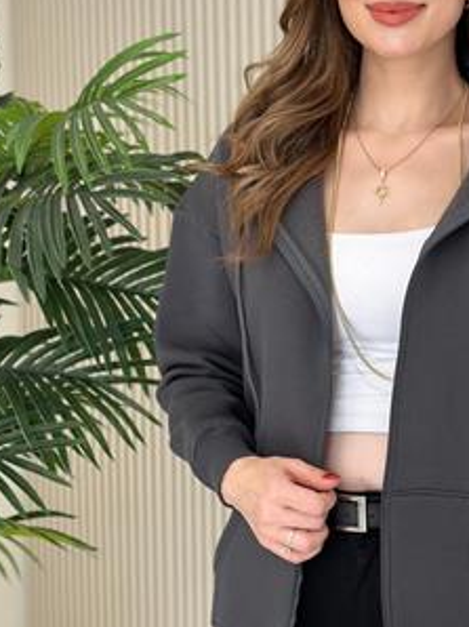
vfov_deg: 22.8
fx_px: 1556
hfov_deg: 17.0
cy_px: 312
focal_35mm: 86
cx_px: 391
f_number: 1.78
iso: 80
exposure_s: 1/263
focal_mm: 6.86
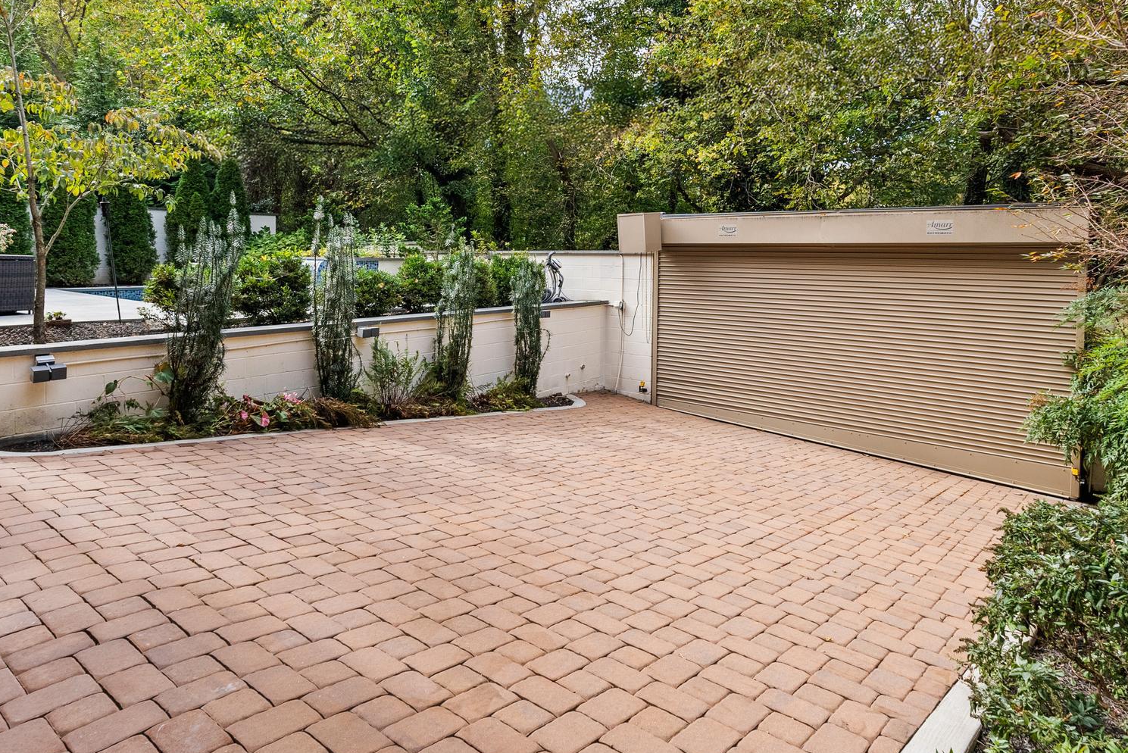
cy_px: 273
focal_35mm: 22
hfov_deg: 78.6
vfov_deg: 56.4
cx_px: 575
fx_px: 690
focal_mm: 16
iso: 320
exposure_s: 1/250
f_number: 8
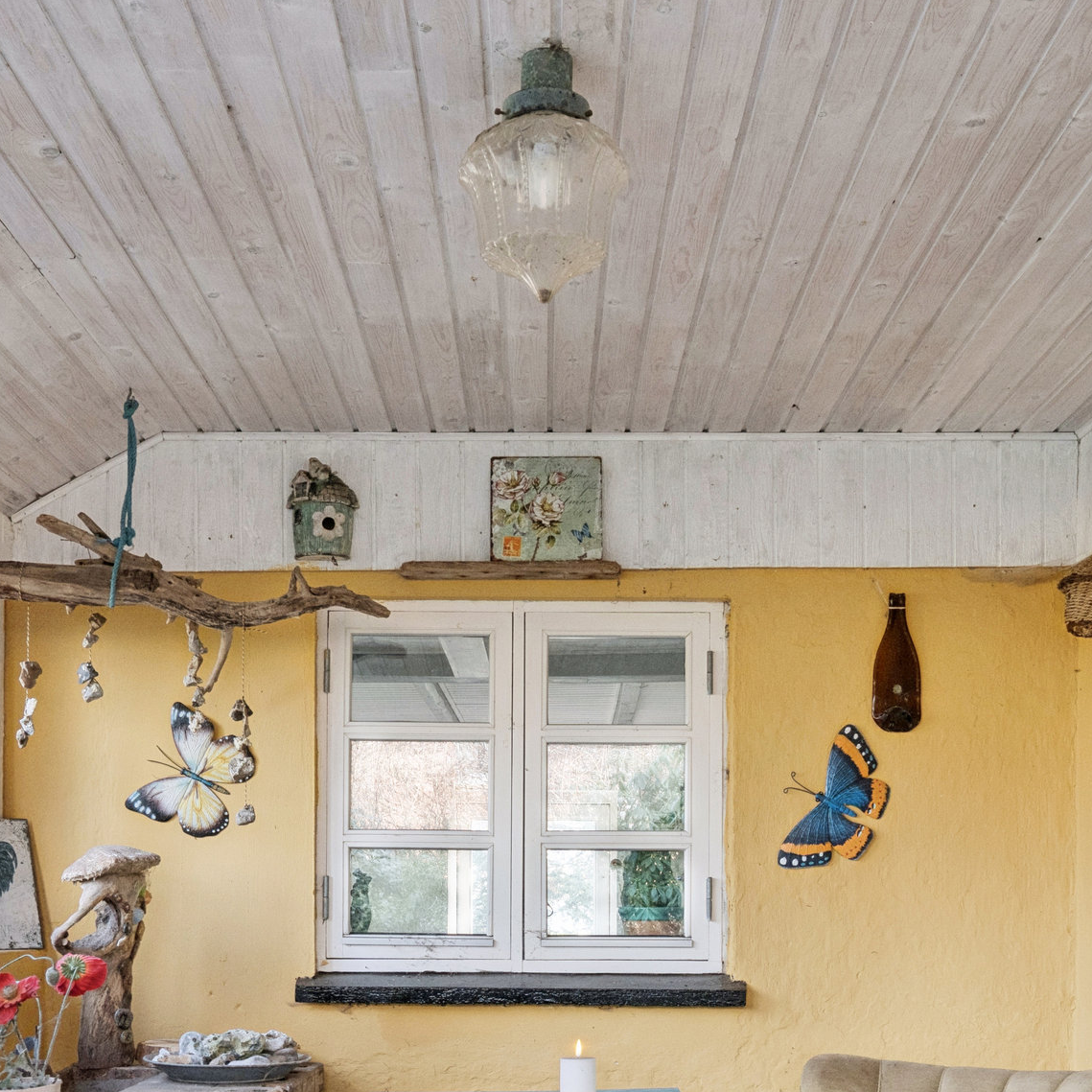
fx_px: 1677
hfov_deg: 36.0
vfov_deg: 34.6
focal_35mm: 47
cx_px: 500
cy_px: 924
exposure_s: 1/20
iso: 400
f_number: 8
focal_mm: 21
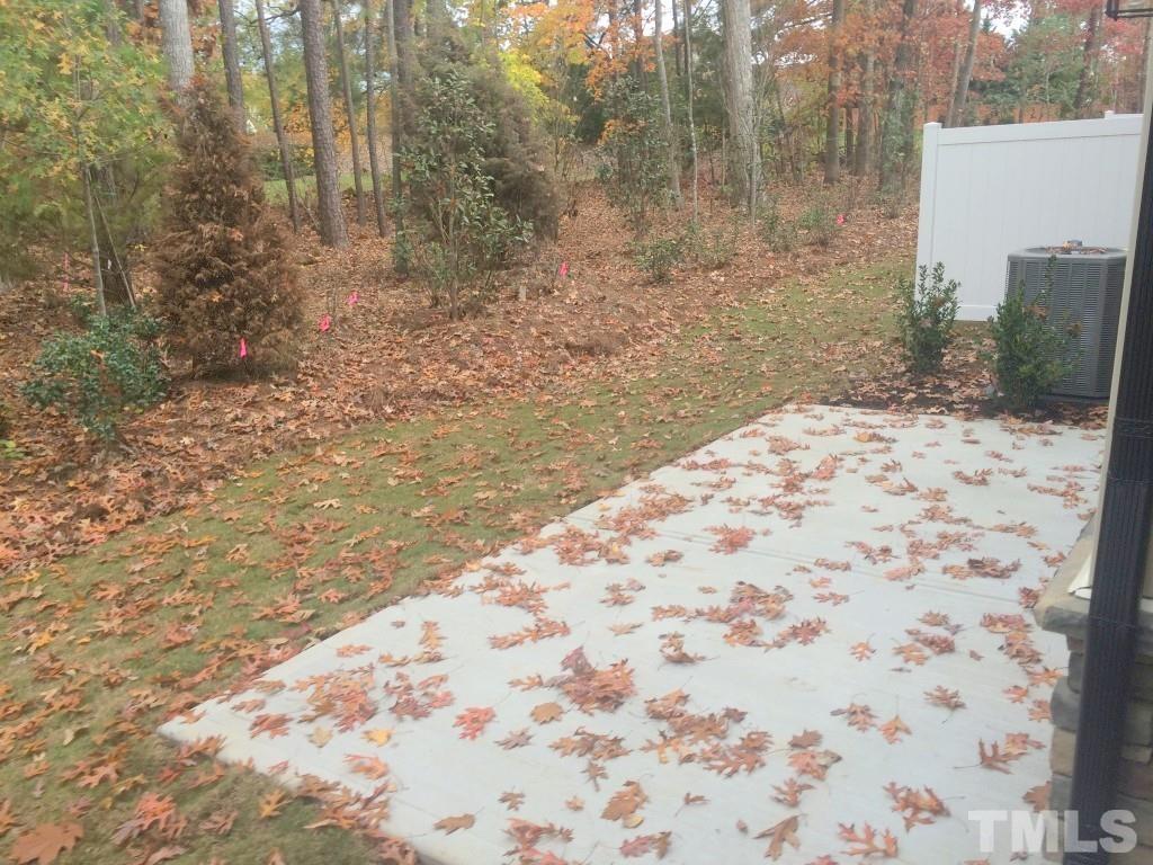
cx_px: 576
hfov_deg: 61.7
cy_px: 432
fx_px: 966
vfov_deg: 48.2
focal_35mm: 29
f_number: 2.2
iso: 40
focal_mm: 4.15
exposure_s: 1/60
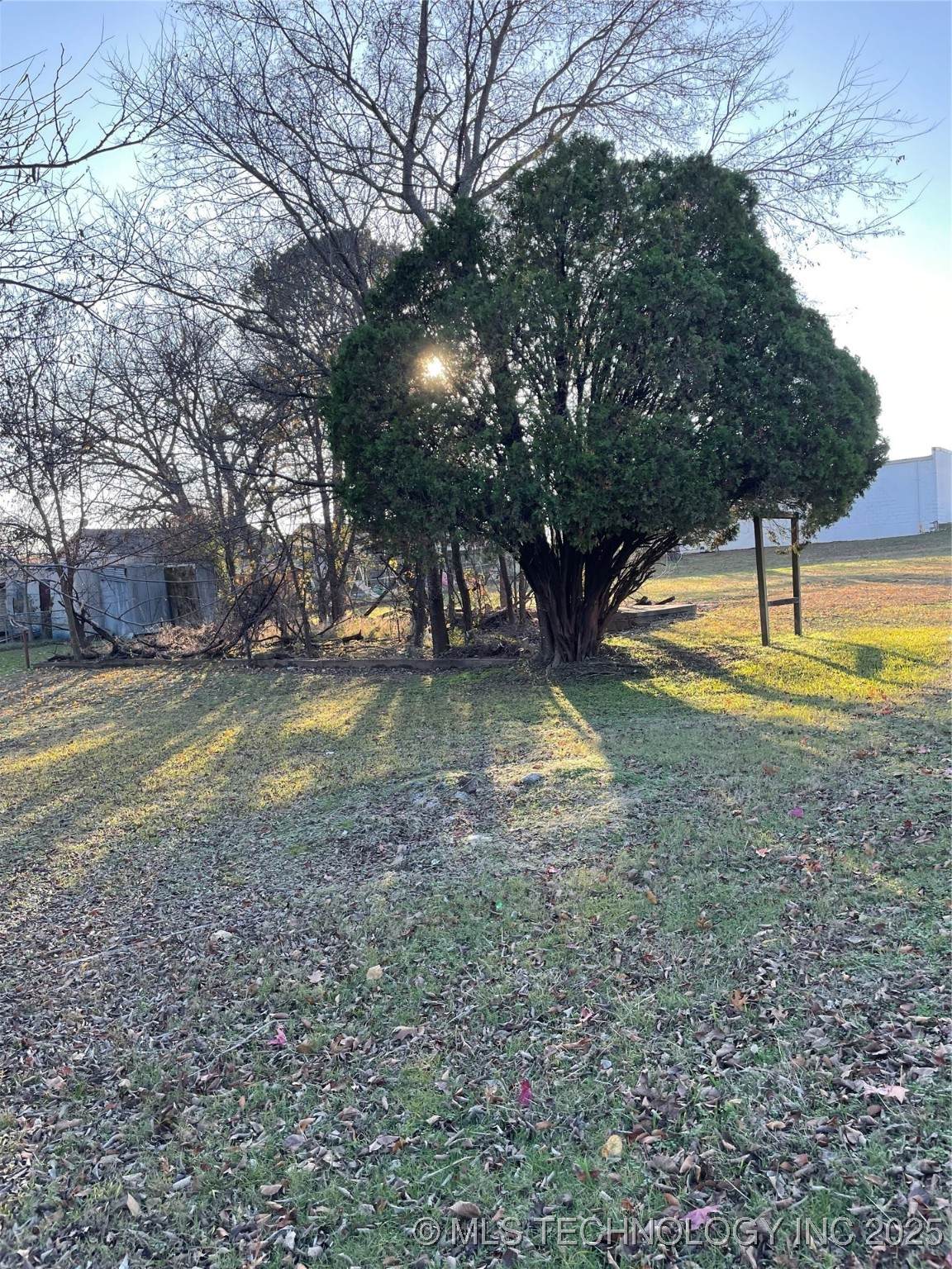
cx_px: 476
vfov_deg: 67.3
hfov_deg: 53.1
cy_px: 634
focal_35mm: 26
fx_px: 953
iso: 32
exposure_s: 1/355
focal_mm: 4.2
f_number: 1.6
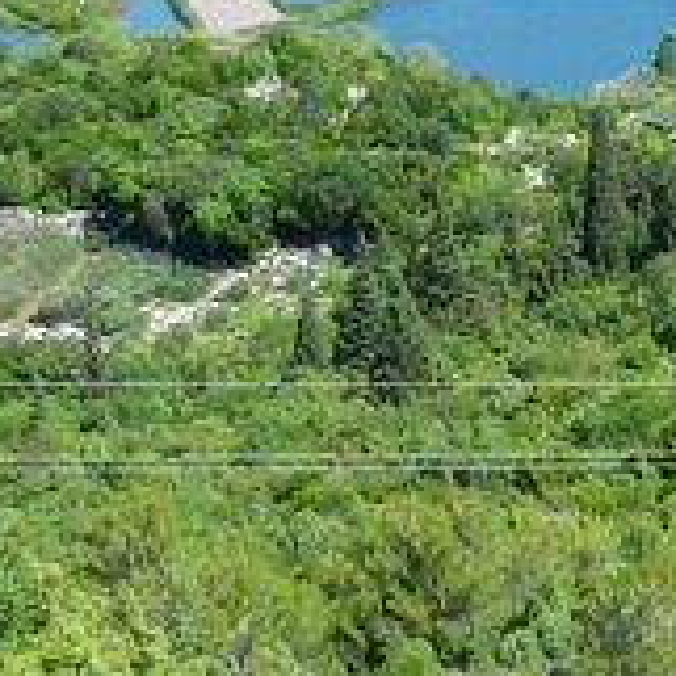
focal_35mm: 129
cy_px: 248
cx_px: 894
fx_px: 2850
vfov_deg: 13.5
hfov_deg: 13.0
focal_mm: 4
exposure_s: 1/800
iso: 160
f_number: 4
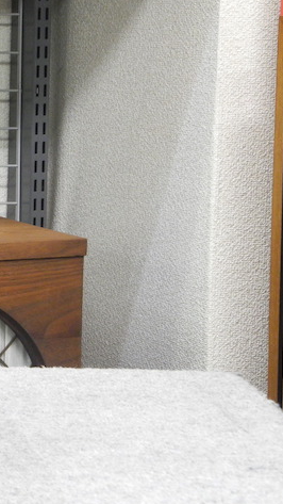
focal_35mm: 168
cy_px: 142
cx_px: -195
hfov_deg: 7.1
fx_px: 2242
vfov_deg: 12.8
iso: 400
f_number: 4
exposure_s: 1/16.6
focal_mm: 16.3
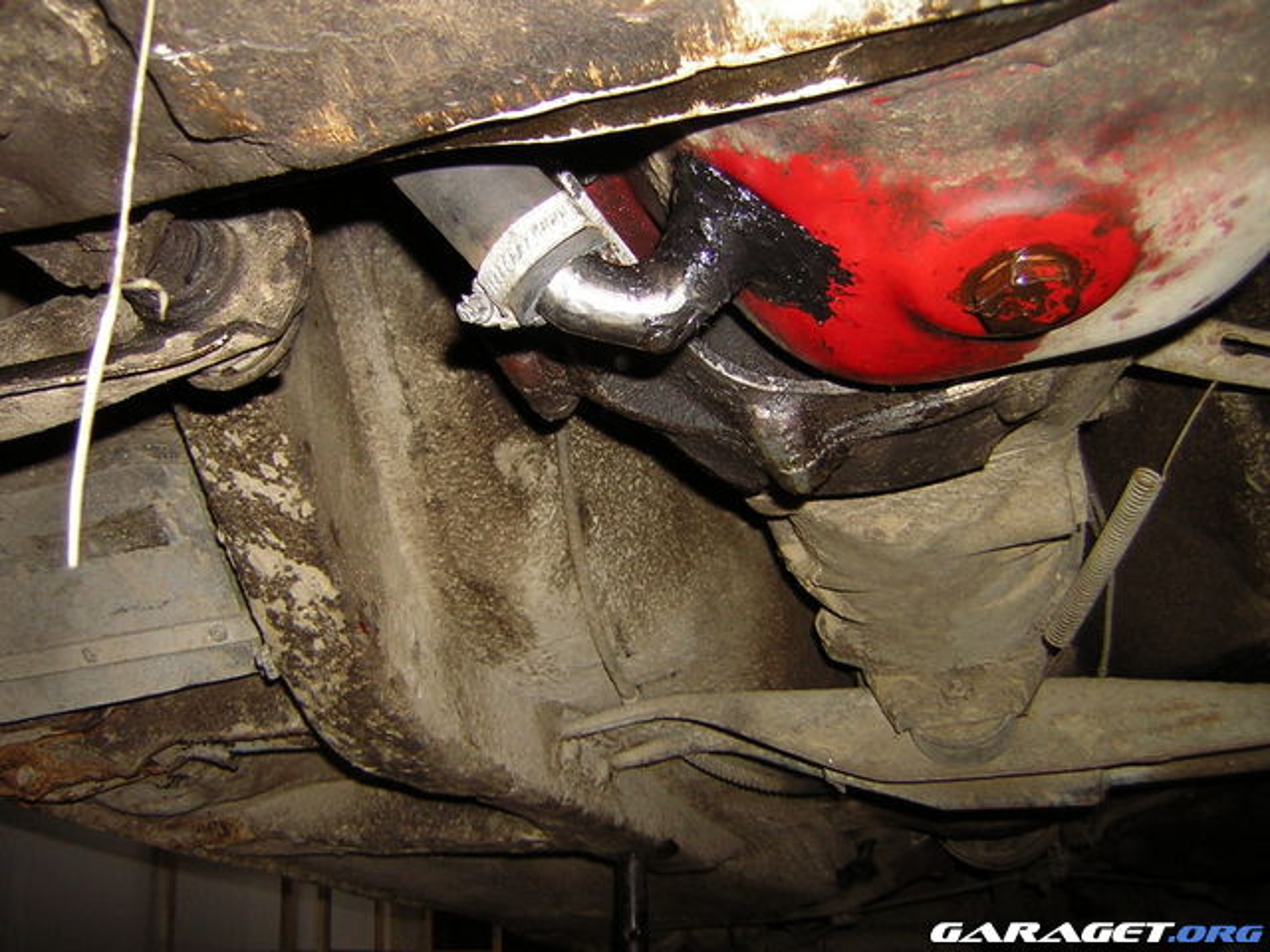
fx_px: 1321
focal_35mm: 36
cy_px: 476
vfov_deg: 39.7
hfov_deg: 51.4
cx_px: 635
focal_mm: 4.7
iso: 50
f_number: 2.6
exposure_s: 1/60.1
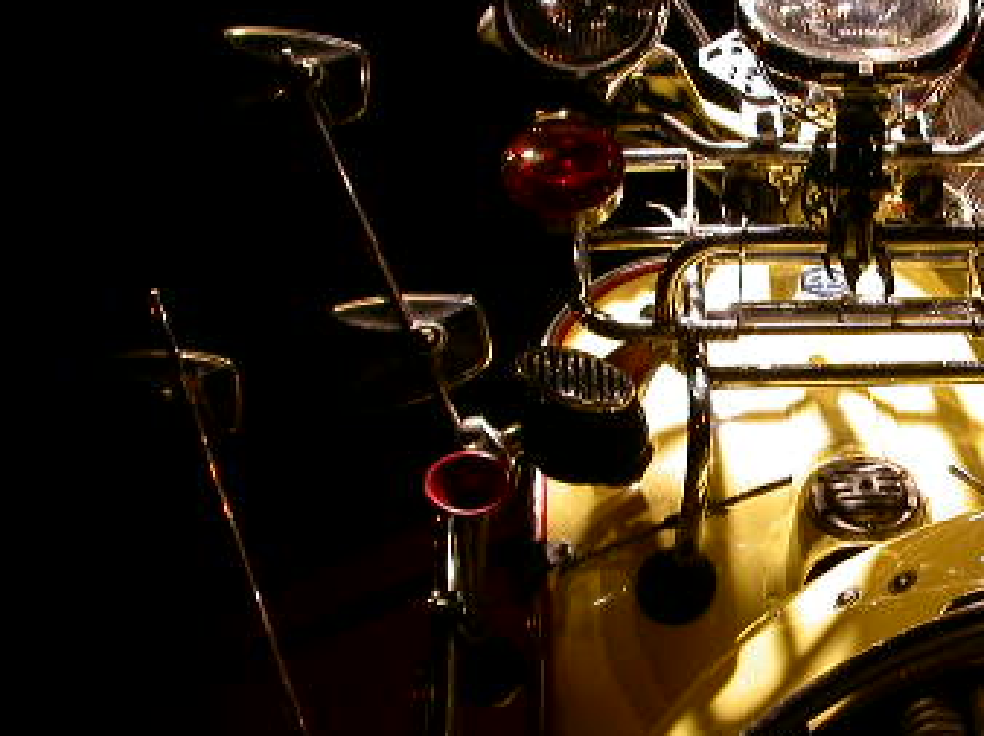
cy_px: 404
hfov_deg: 26.1
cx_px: 897
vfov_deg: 20.4
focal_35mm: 72
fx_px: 2045
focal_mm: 7.85
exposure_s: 1/15.6
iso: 100
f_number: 2.6
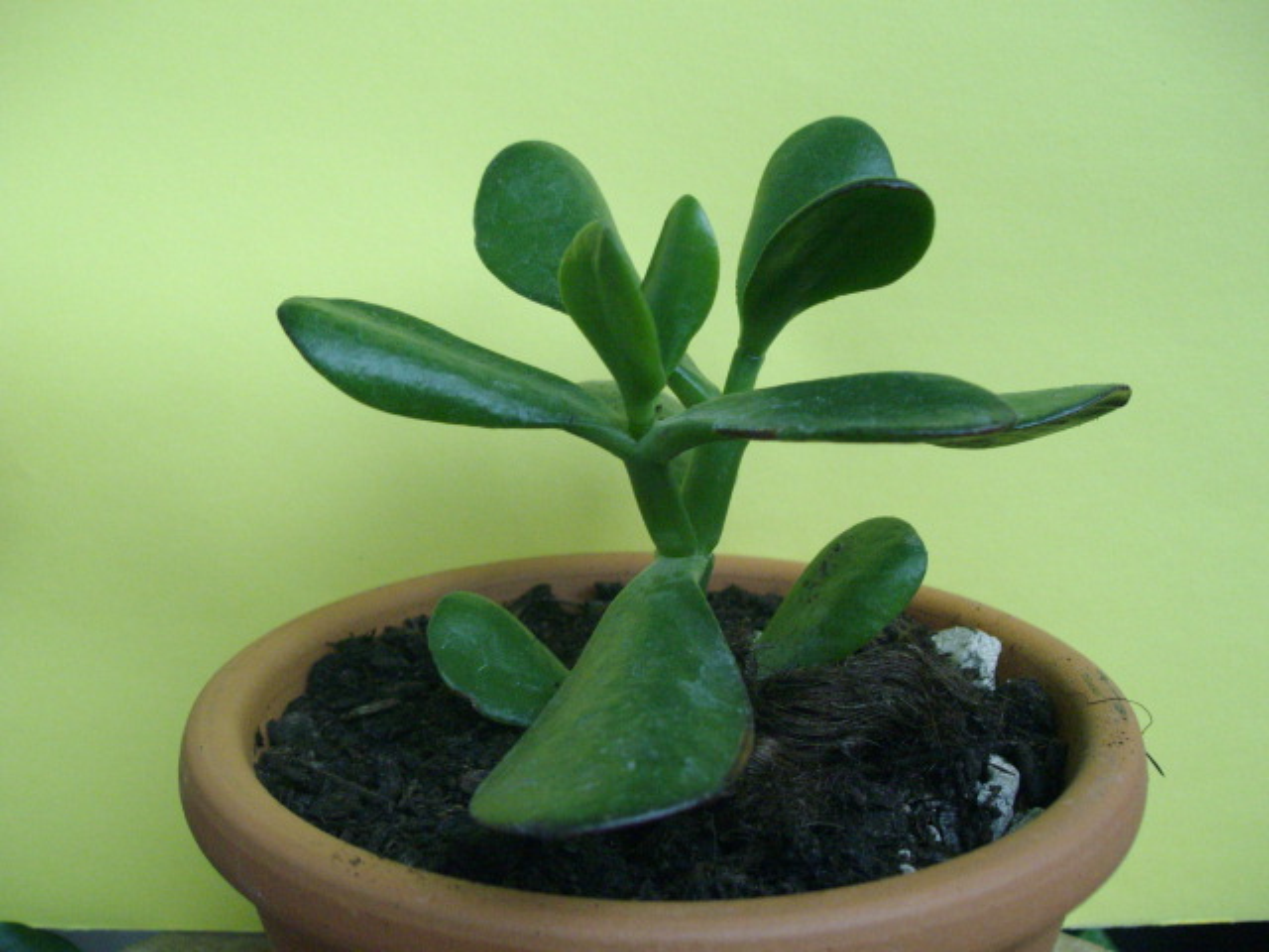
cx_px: 634
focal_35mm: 36
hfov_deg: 51.4
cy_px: 476
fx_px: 1320
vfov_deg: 39.7
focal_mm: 6
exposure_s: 1/50
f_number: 2.7
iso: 320
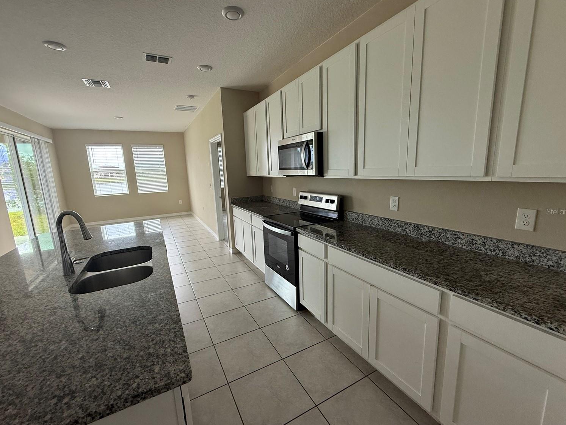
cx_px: 279
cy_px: 211
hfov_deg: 98.2
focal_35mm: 15
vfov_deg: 81.8
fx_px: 245
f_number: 2.2
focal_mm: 2.22
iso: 160
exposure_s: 1/99
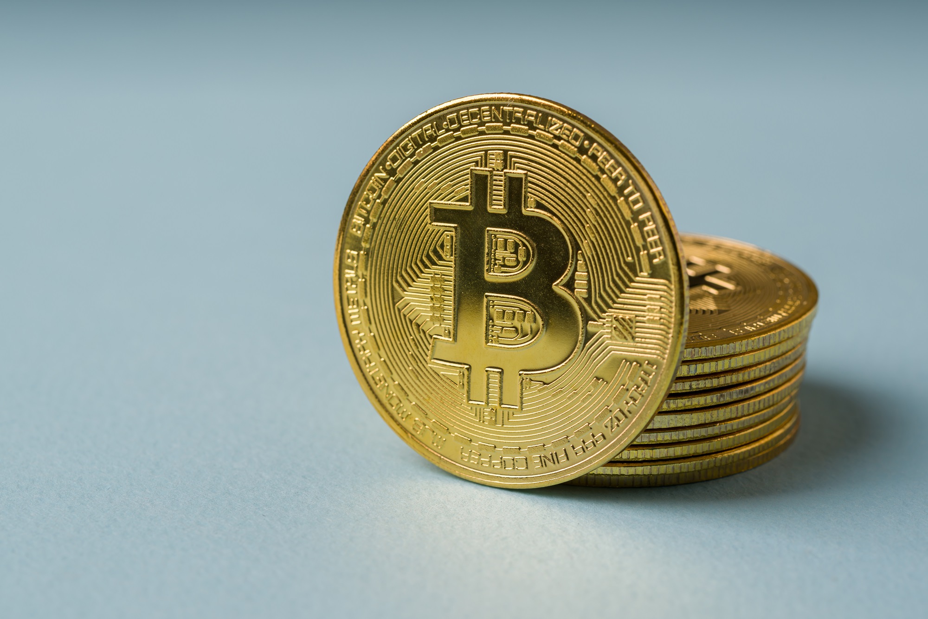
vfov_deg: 13.0
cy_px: 310
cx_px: 464
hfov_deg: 19.5
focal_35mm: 105
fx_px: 2706
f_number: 16
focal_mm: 105
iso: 64
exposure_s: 1/200
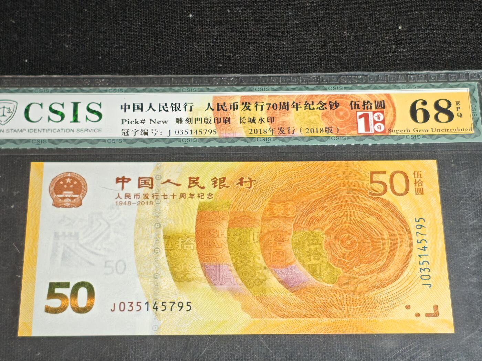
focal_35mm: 94
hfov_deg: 20.9
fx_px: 1309
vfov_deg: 15.7
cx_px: 241
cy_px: 180
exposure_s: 1/208
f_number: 1.5
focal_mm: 4.94
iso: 50
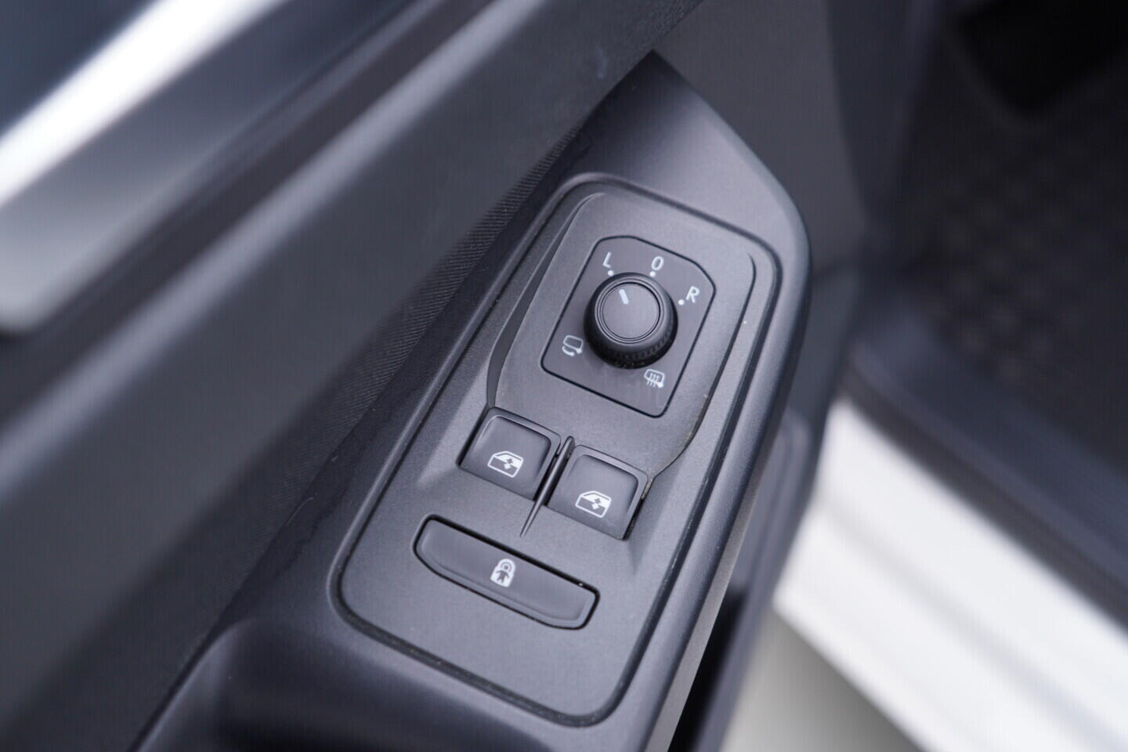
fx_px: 1128
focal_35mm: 36
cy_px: 376
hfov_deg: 53.1
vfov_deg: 36.9
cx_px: 564
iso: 160
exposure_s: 1/40
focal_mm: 24
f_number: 2.8
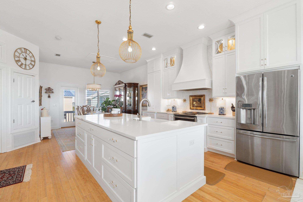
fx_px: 138
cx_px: 152
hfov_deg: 95.5
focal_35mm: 16
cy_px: 101
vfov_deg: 72.5
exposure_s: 1/40
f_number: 8
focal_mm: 10.9
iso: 400
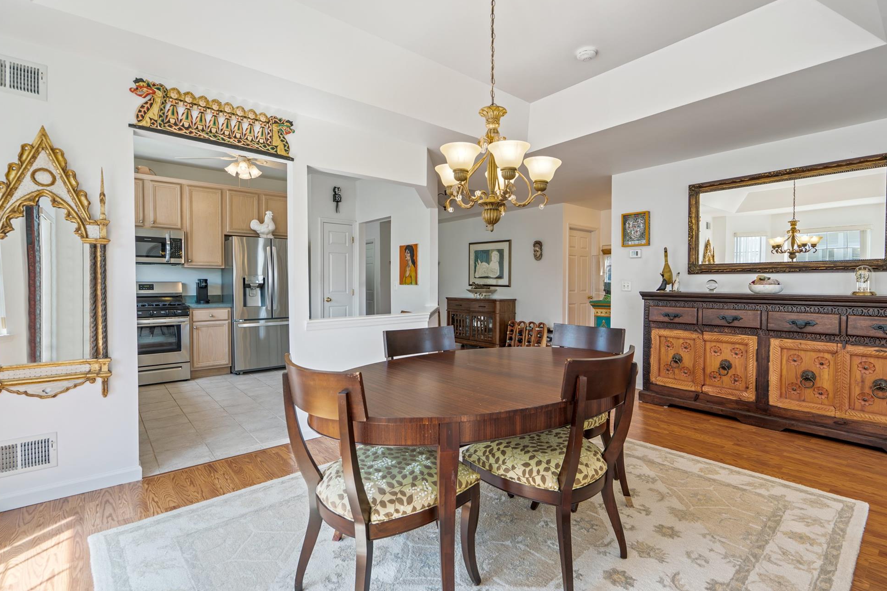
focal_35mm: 17
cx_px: 467
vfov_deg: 70.4
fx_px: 419
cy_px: 301
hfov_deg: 93.2
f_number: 5.6
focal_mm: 16
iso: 500
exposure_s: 1/10
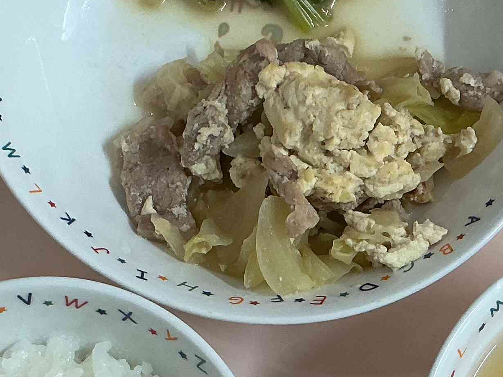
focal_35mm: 95
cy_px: 292
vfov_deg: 15.5
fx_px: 1380
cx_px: 268
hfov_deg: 20.6
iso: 64
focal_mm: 3
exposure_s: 1/60
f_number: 1.8
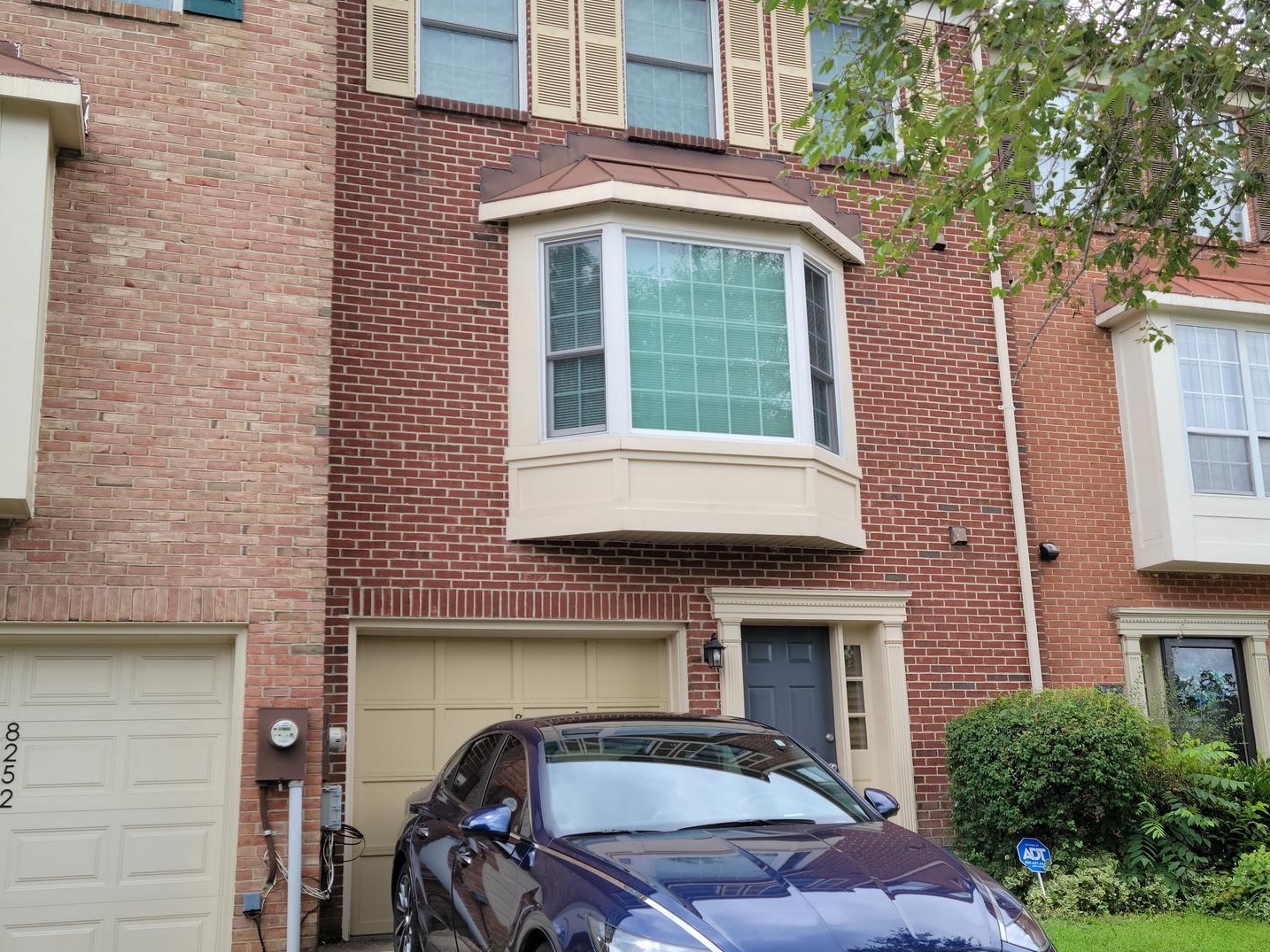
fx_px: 1467
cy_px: 513
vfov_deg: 35.9
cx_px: 713
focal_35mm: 40
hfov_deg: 46.7
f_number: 2
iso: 25
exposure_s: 1/290
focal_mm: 5.9
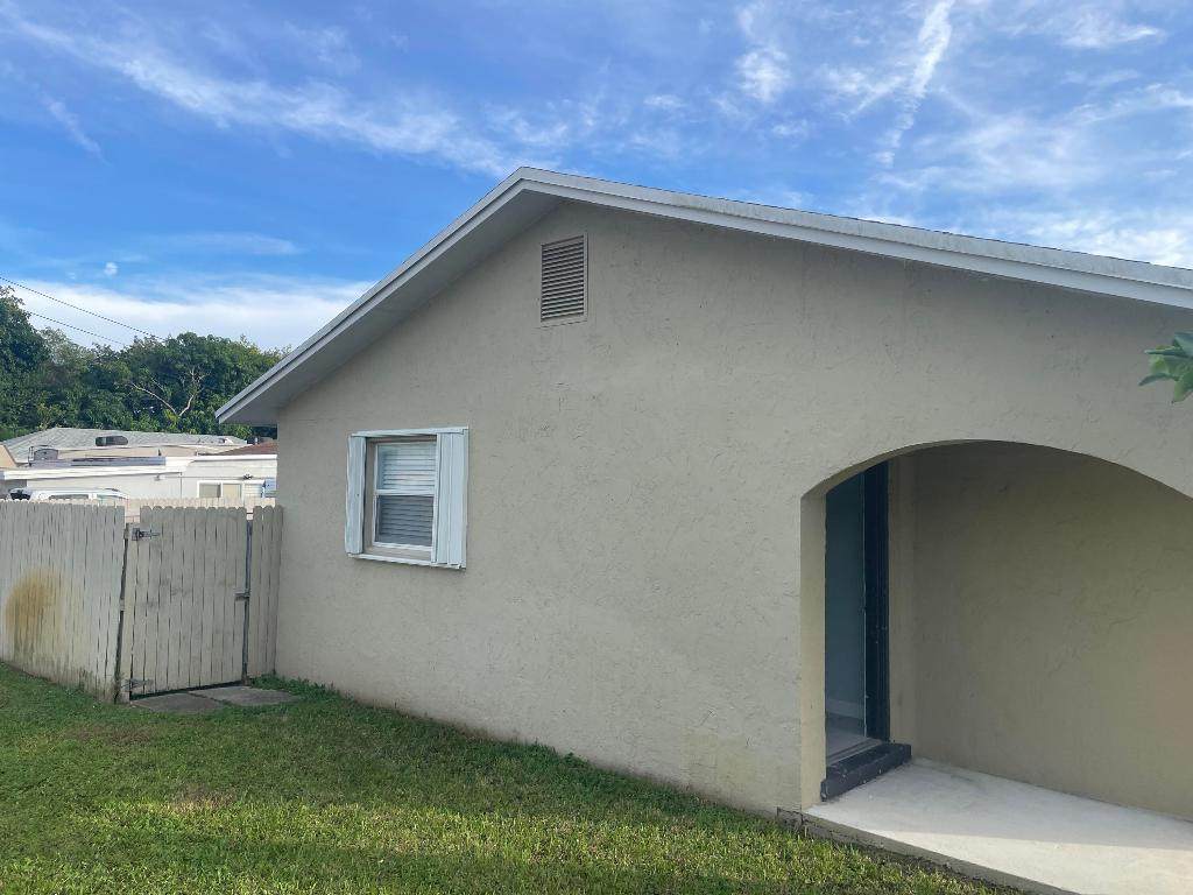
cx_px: 596
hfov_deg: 67.3
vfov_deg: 53.1
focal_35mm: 26
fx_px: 896
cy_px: 448
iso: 32
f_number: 1.6
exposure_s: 1/1383
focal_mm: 4.2
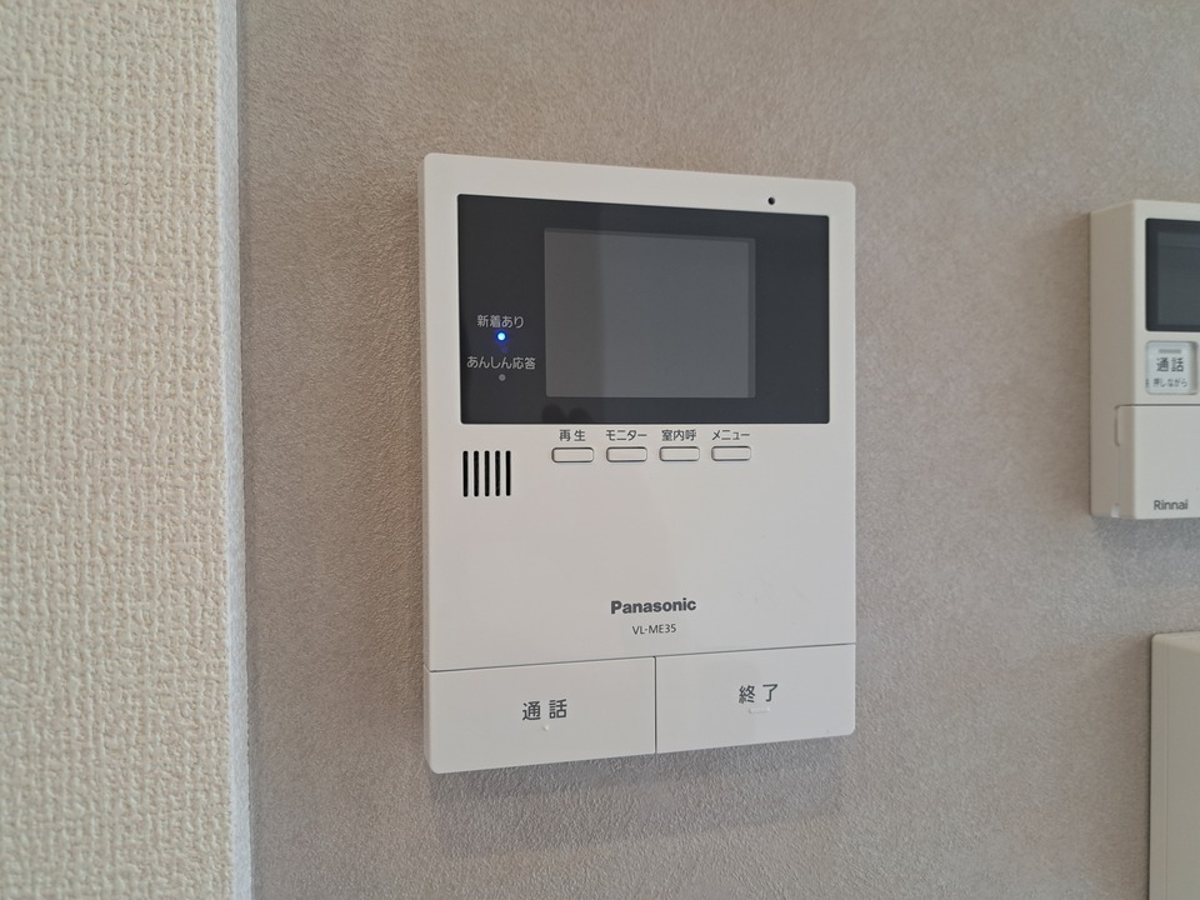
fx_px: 832
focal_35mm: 24
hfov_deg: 71.6
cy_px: 450
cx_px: 600
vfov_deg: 56.8
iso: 80
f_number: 1.8
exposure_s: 1/50
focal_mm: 5.23
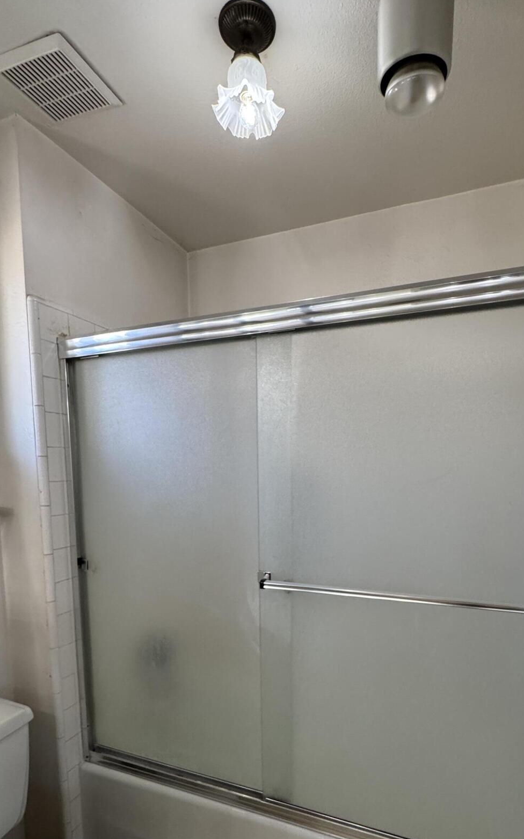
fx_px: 434
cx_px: 289
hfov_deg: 62.1
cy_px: 514
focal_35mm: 19
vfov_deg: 86.6
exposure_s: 1/120
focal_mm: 2.22
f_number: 2.2
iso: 320
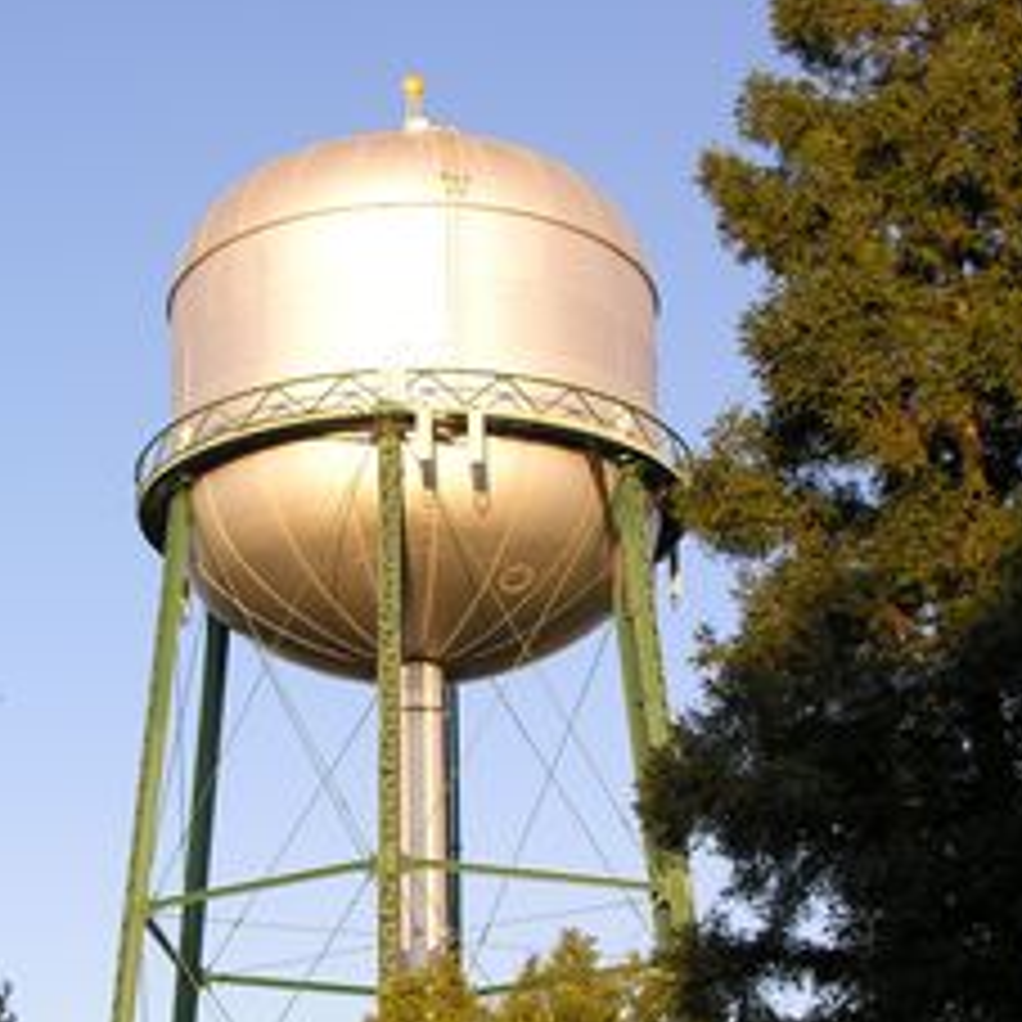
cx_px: 450
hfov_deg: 18.9
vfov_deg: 18.8
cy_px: 743
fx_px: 3073
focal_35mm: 92
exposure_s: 1/143
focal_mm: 15
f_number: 5
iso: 50
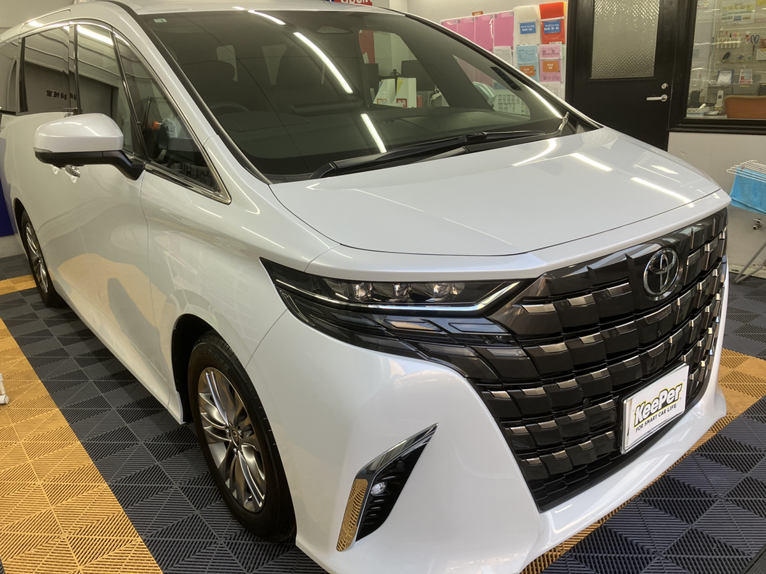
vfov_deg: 49.7
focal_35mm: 28
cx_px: 383
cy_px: 287
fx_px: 620
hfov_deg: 63.4
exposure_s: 1/120
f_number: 1.8
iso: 32
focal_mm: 3.99
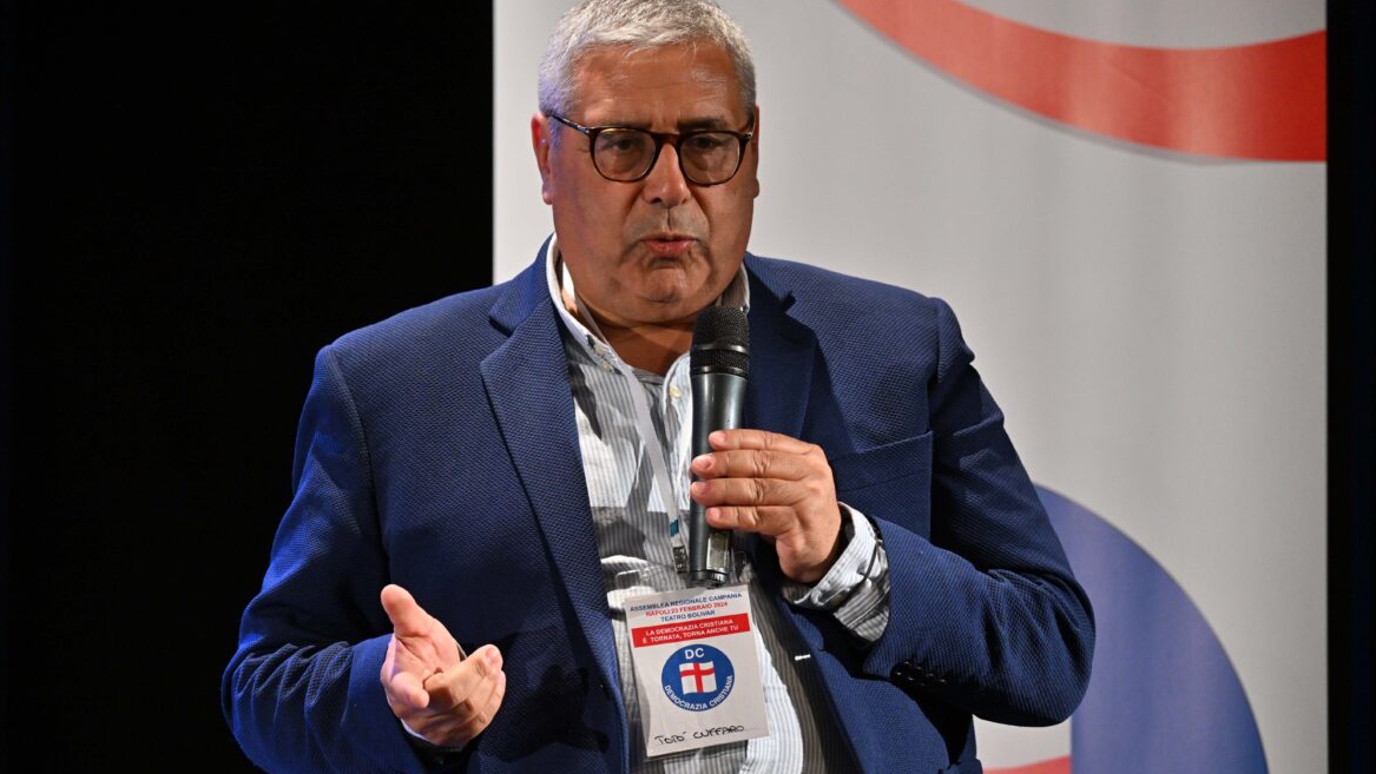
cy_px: 391
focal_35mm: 189
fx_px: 6897
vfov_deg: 6.4
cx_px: 689
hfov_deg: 11.4
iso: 2000
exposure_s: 1/160
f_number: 5.6
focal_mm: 180
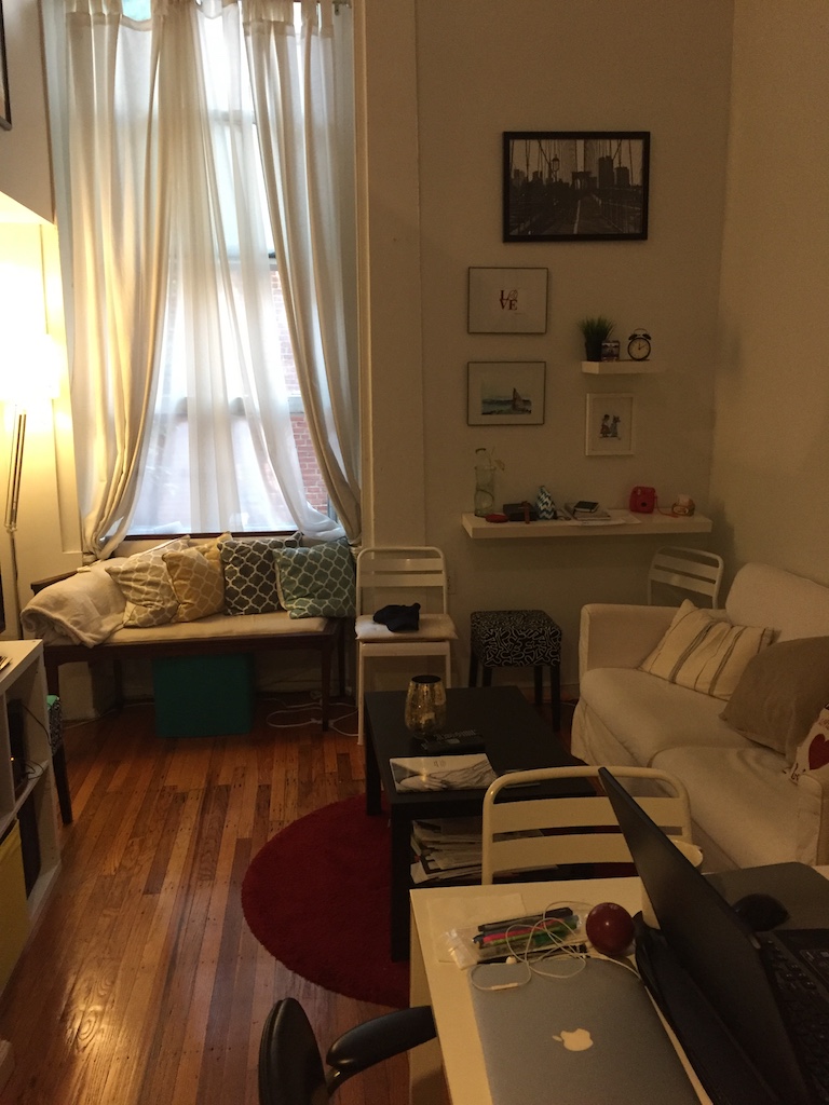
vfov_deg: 61.7
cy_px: 552
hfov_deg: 48.2
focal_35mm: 29
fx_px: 926
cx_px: 414
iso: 200
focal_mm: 4.15
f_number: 2.2
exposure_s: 1/30
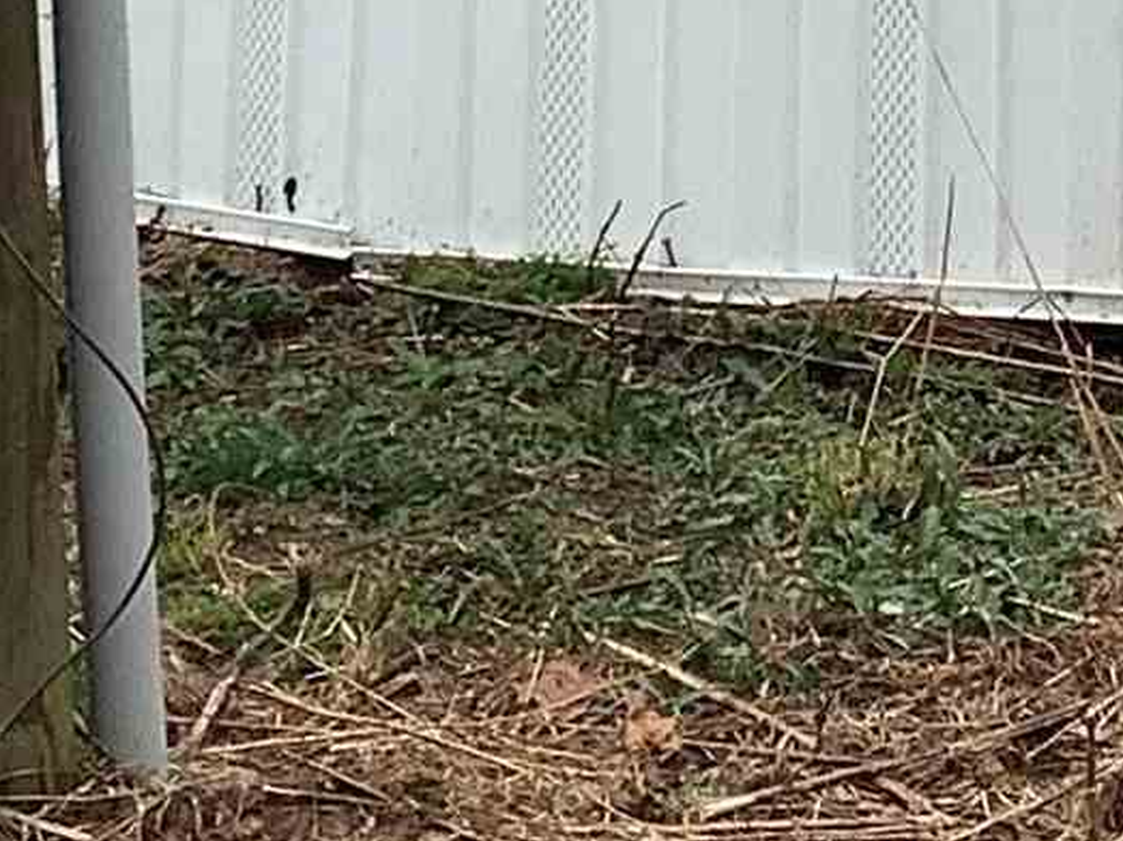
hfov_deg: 10.8
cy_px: -796
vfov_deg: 7.8
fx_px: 5903
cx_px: 958
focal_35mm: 182
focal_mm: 3.3
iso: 25
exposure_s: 1/244
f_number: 2.4
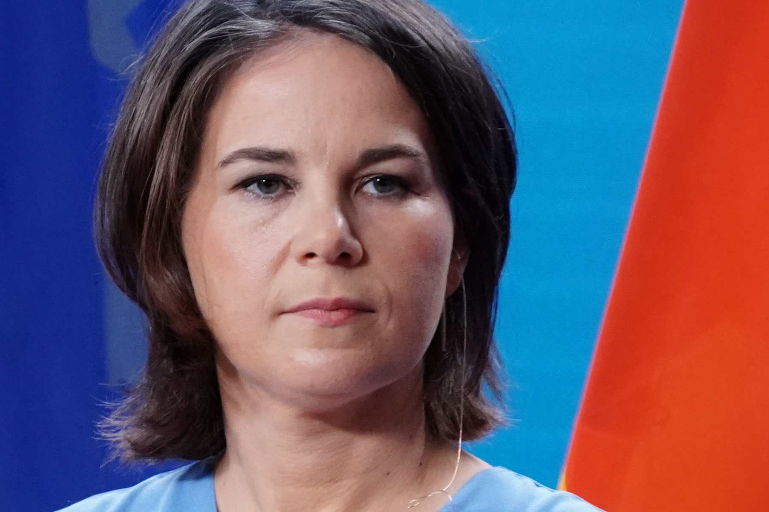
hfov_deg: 3.7
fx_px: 11960
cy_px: 685
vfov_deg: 2.5
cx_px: -48
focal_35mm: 560
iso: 4000
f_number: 6.3
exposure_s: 1/160
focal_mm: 169
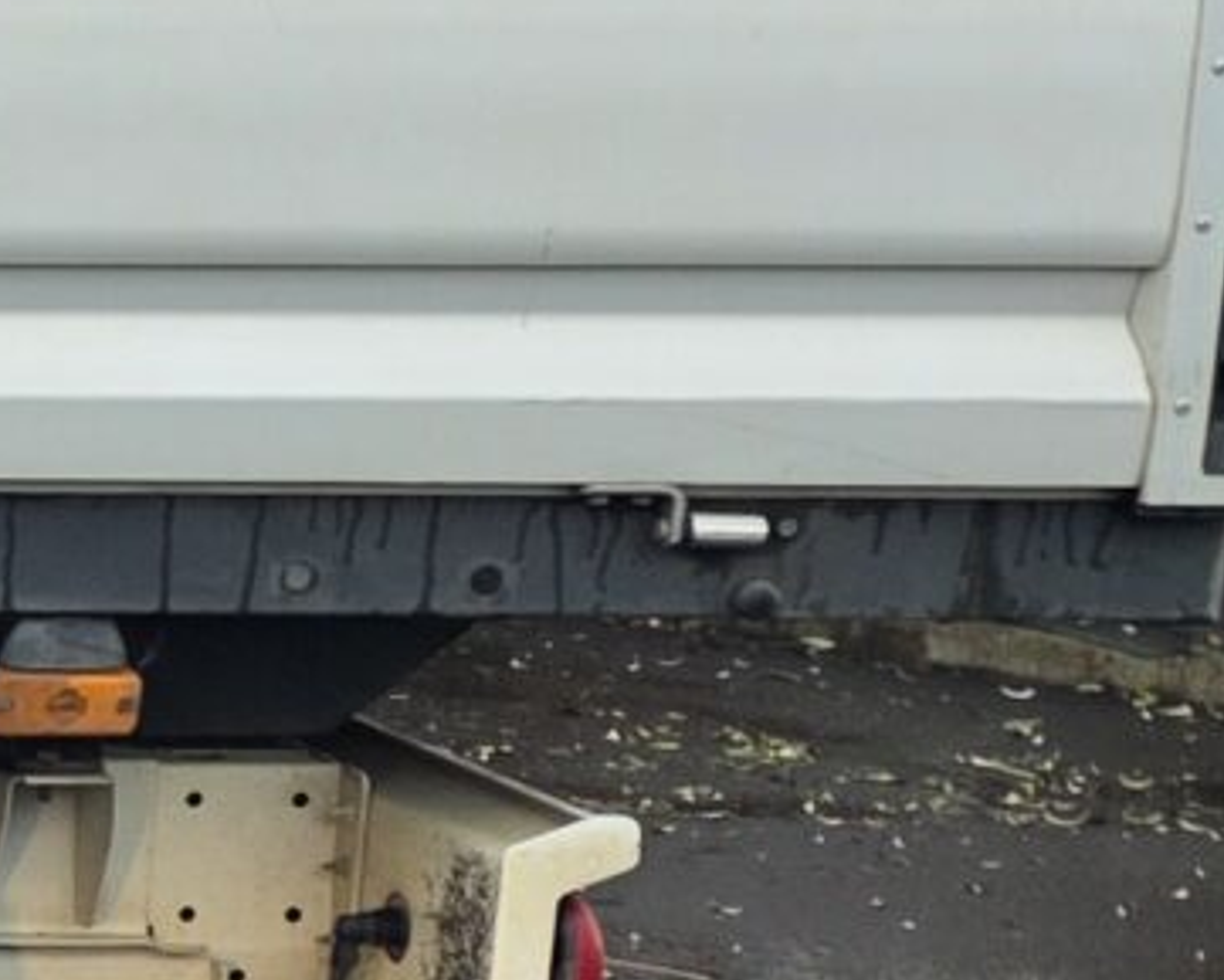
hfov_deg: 9.4
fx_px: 5761
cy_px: 902
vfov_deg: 9.7
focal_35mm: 159
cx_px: -2540
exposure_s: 1/180
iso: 32
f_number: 1.7
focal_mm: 6.25
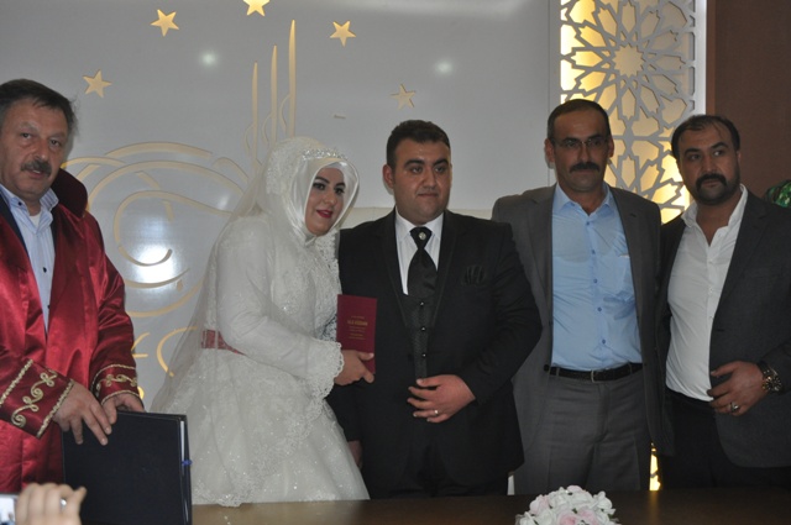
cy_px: 262
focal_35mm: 51
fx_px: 1119
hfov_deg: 38.9
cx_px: 396
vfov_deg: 26.4
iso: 800
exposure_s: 1/60
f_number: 4
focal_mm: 34
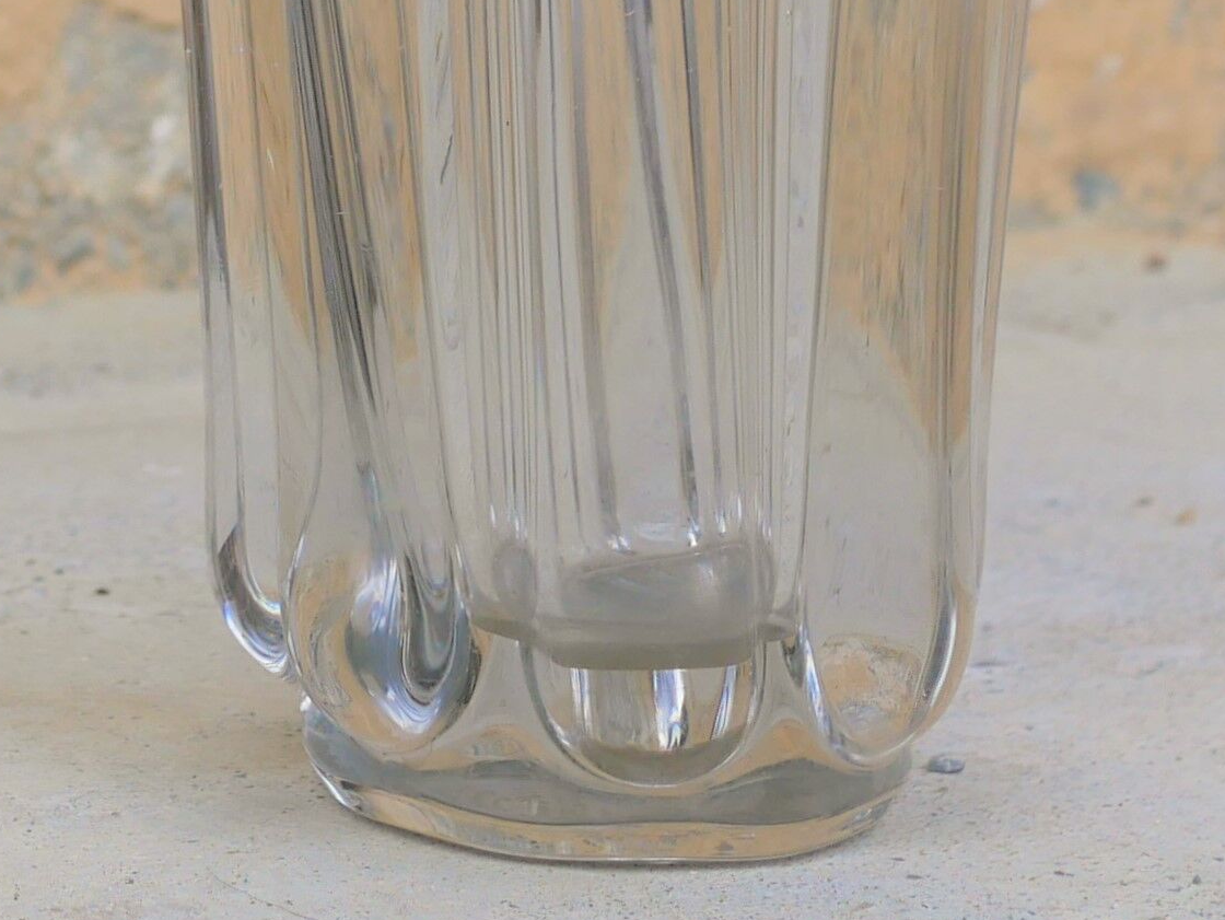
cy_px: -523
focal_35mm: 164
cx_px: 116
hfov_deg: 12.0
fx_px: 5806
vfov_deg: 8.8
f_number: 3.5
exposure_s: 1/500
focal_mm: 20
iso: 200
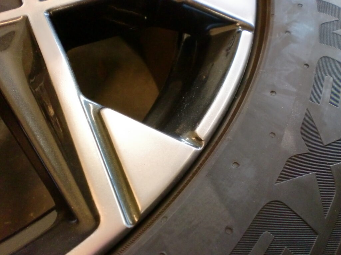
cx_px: 170
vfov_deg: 40.7
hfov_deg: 52.6
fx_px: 345
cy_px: 128
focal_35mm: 35
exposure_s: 1/50
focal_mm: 6.3
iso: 400
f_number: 3.1
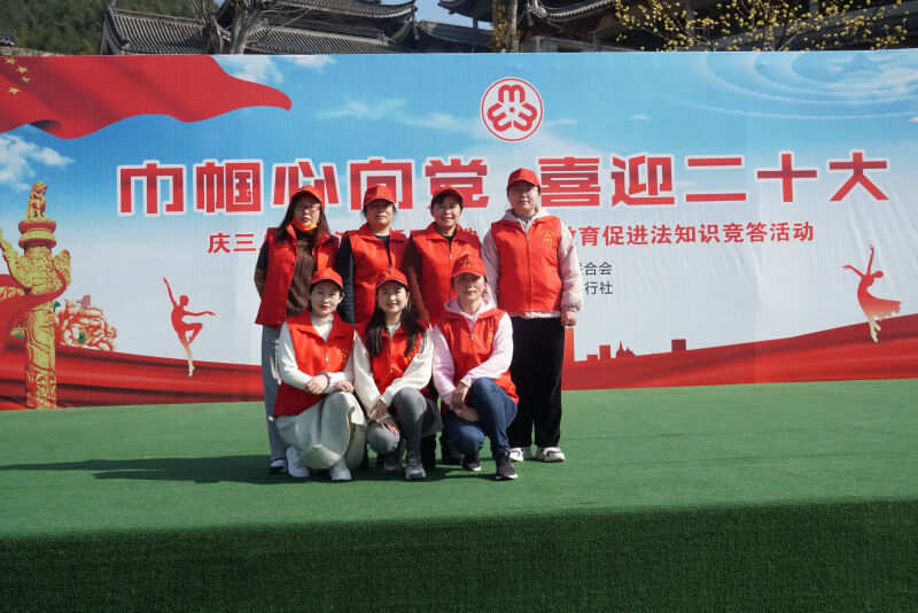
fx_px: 918
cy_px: 306
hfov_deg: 53.1
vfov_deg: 36.9
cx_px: 459
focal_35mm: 36
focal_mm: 24
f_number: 10
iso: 2500
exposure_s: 1/3200
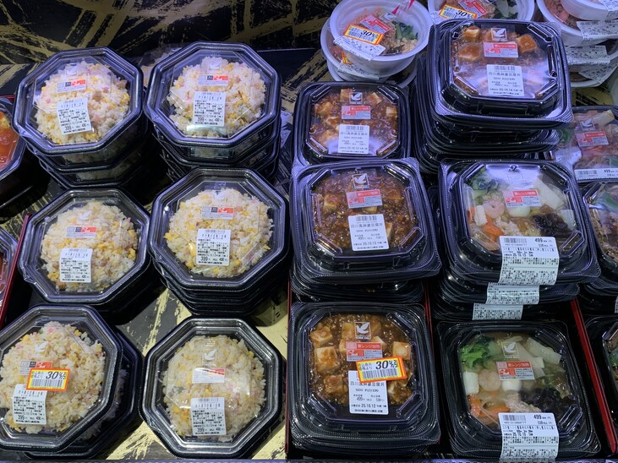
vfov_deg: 44.1
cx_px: 259
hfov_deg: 56.5
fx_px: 571
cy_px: 240
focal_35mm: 32
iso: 50
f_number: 1.8
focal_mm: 4.25
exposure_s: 1/122
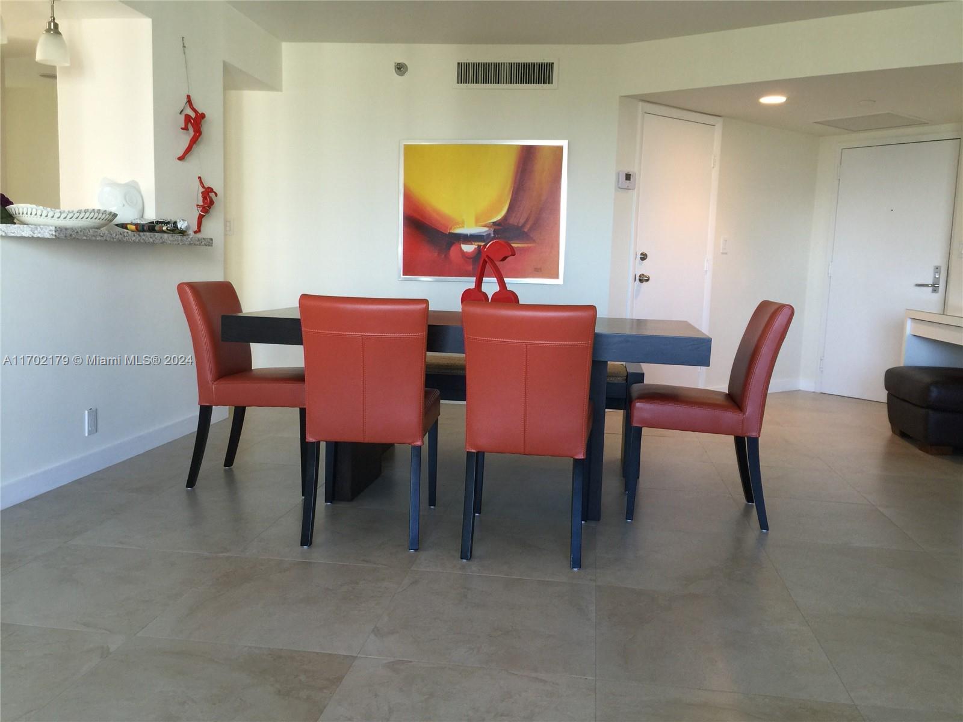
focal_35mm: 29
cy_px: 361
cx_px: 482
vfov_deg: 48.2
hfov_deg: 61.7
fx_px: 807
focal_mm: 4.15
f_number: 2.2
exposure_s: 1/15
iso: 40
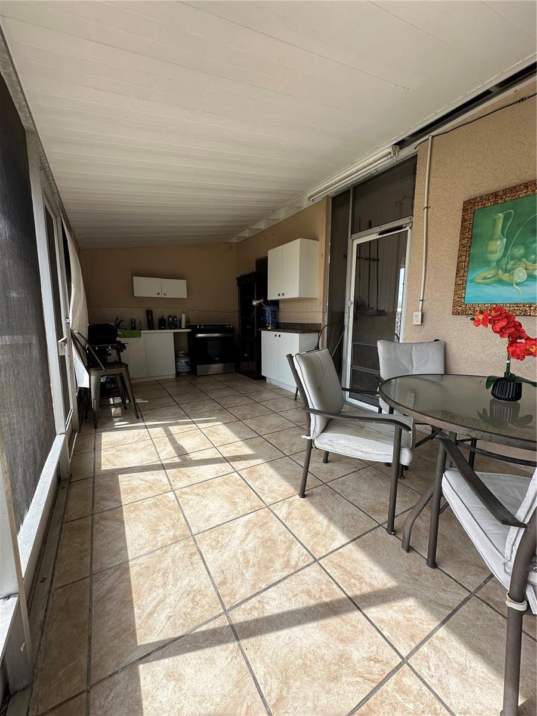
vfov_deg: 102.1
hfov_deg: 85.7
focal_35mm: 14
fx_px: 290
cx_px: 268
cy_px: 358
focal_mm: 2.22
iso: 40
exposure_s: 1/287
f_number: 2.2
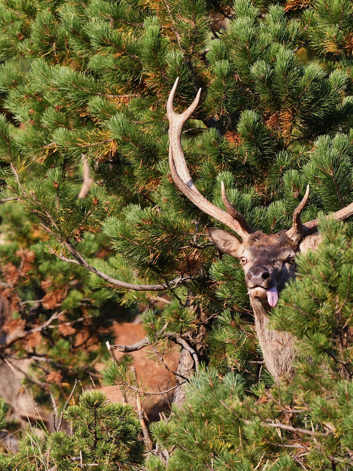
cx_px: 254
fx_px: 14745
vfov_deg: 1.8
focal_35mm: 1084
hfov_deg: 1.4
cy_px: 235
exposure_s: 1/800
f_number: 7.1
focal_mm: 500
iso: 1250
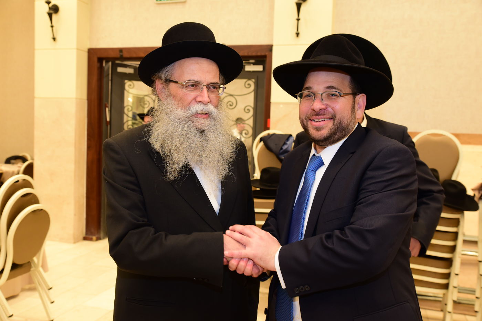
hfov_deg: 53.1
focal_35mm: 36
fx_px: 482
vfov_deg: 36.9
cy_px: 160
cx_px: 241
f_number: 5.6
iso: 2000
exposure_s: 1/100
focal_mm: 36
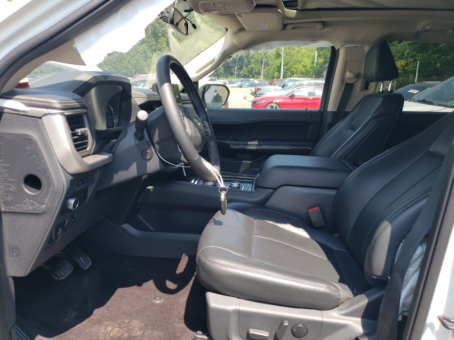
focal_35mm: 26
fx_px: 341
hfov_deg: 67.3
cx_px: 227
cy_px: 170
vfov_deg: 53.1
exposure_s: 1/625
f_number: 1.5
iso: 50
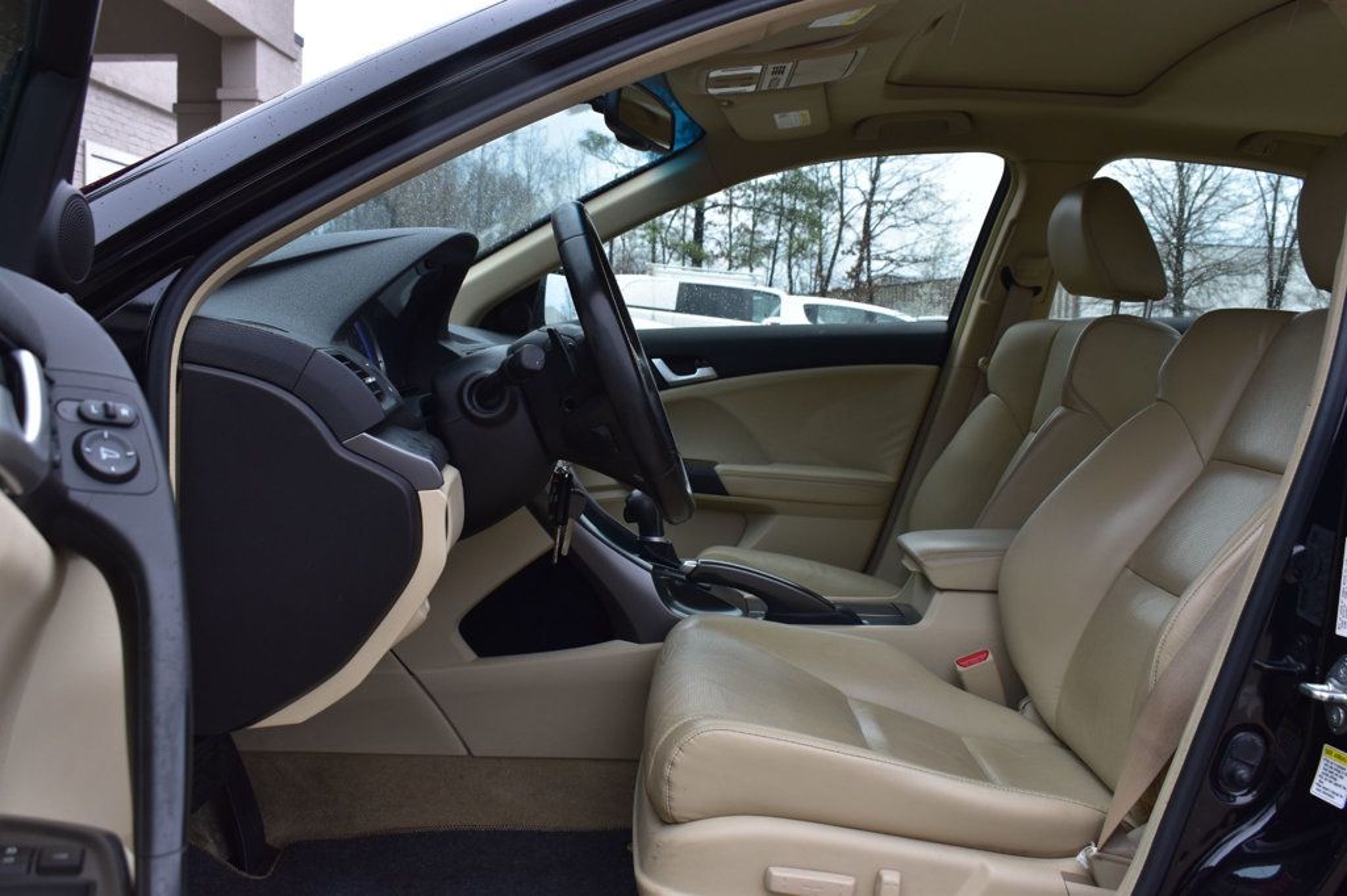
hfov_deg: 55.1
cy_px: 448
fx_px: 1290
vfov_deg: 38.3
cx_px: 674
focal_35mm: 34
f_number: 9
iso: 400
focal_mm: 23
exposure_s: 1/125
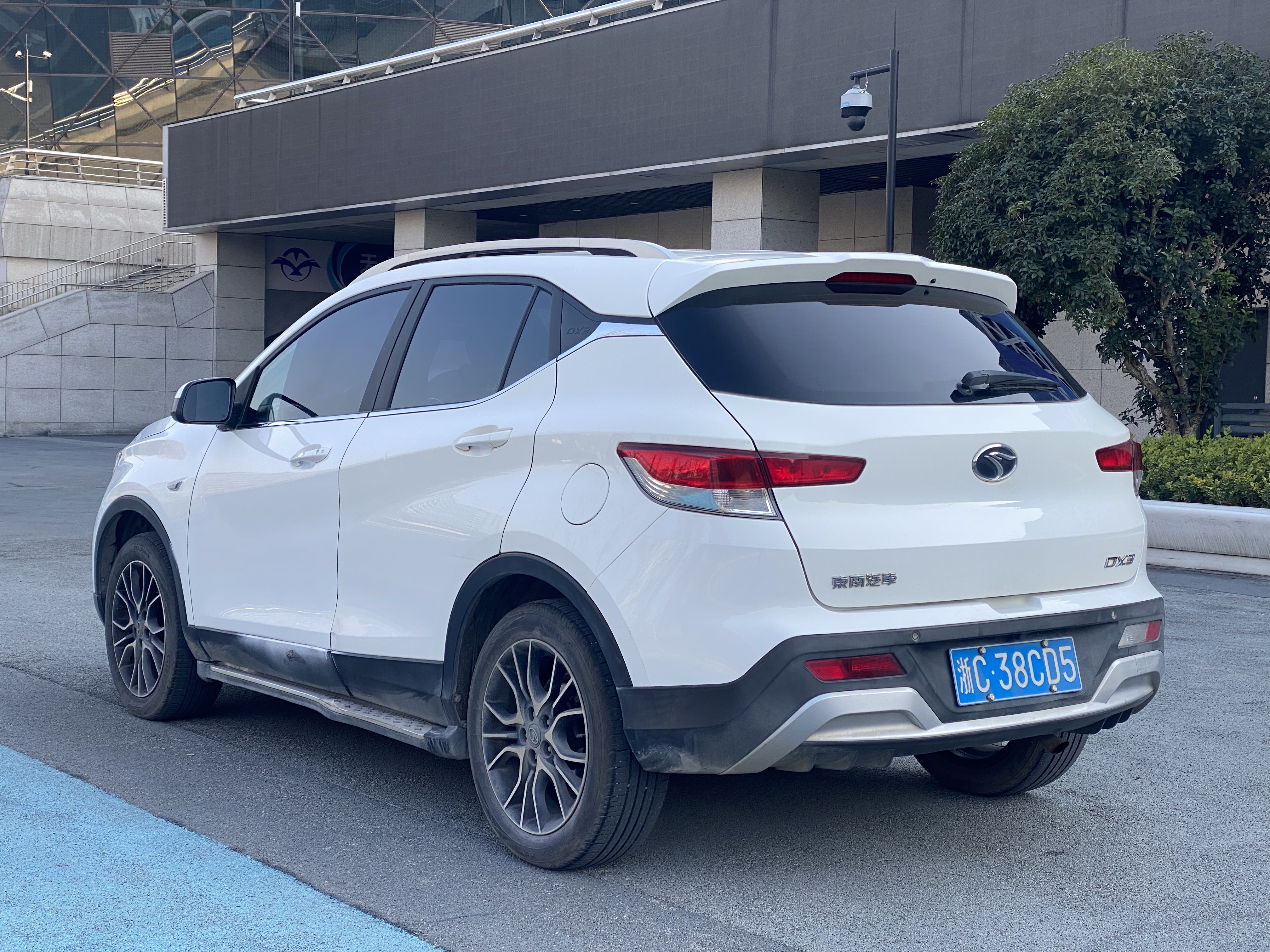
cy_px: 476
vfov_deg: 28.0
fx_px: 1908
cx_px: 635
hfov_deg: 36.8
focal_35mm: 52
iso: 20
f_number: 2
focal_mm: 6
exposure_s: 1/384
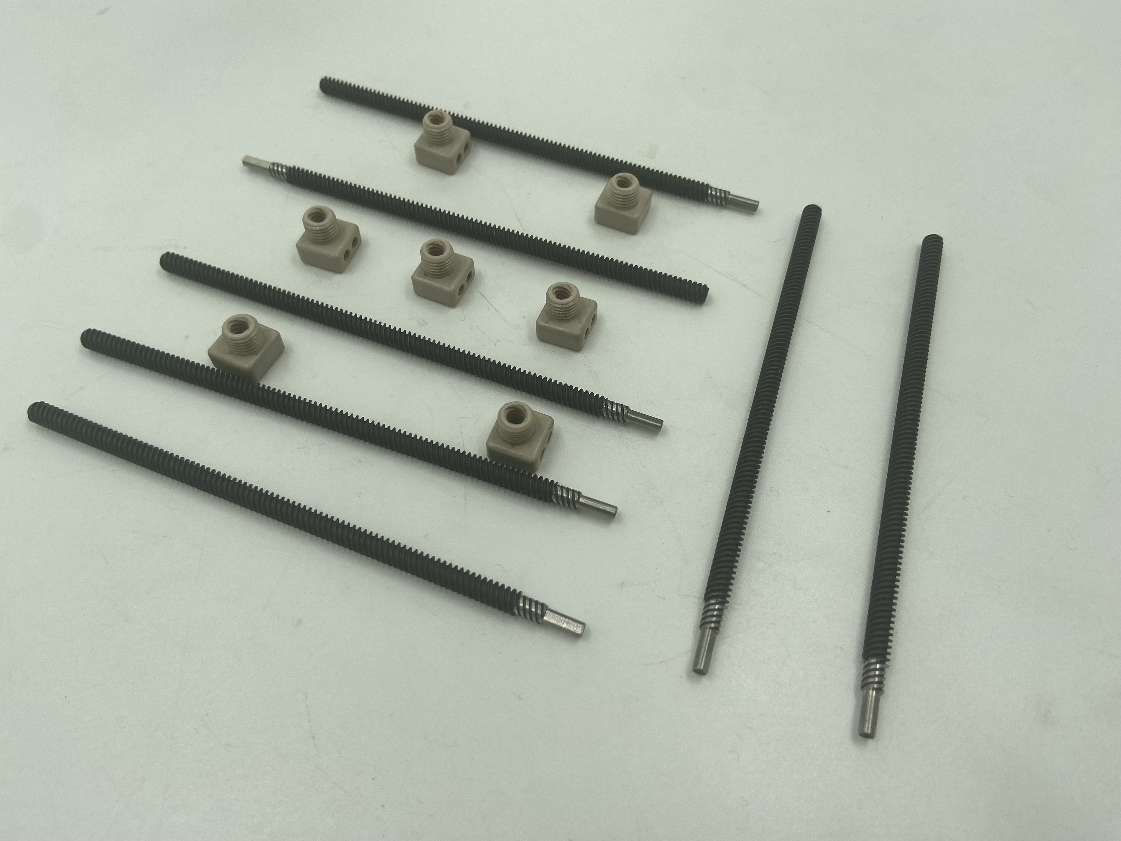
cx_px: 560
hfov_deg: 67.3
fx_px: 842
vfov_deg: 53.1
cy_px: 420
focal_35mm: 26
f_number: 1.8
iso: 32
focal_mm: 4.25
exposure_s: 1/845
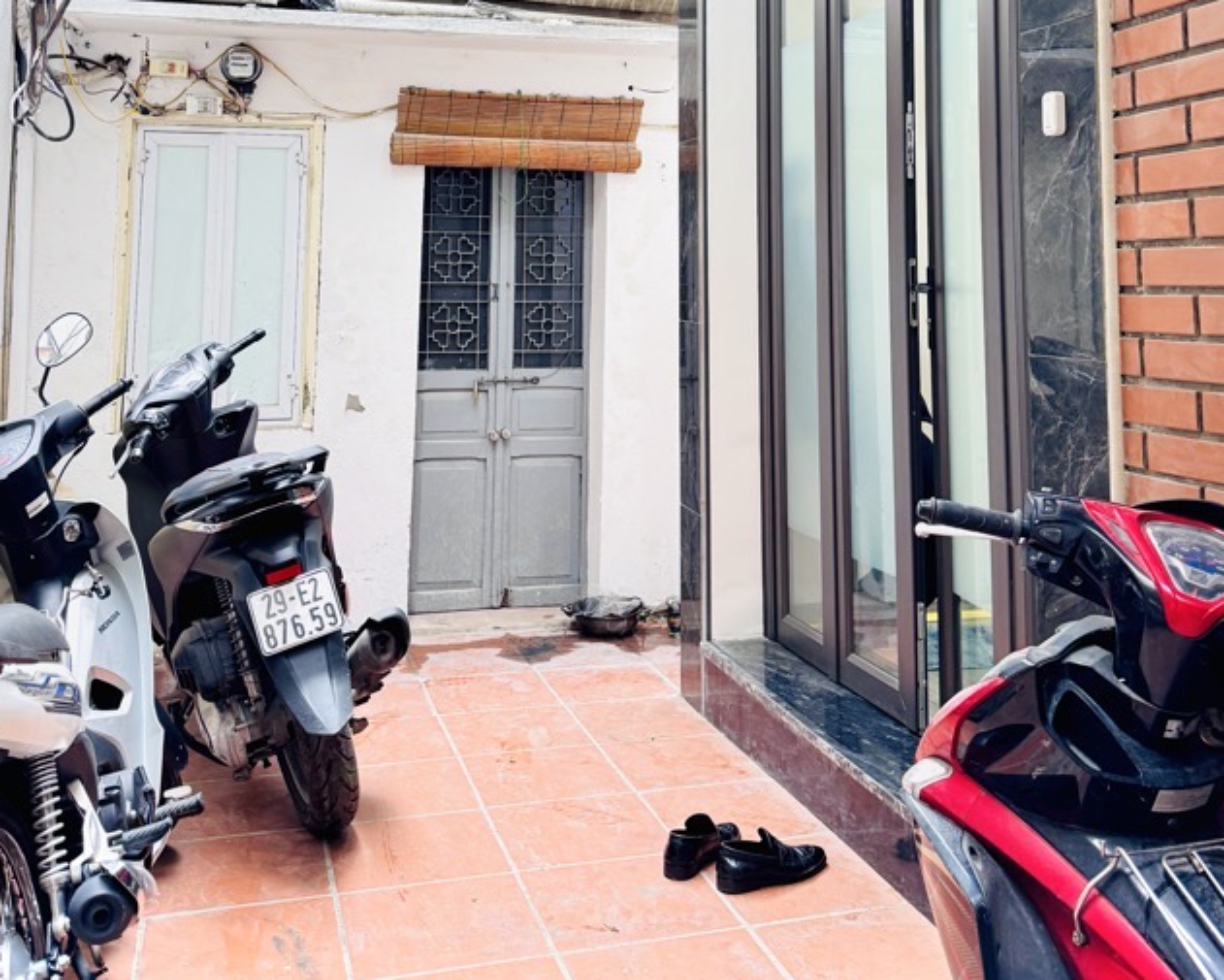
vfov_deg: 37.2
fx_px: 1377
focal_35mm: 38
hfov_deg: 47.9
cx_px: 592
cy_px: 142
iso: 200
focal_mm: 6.76
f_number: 1.78
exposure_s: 1/121
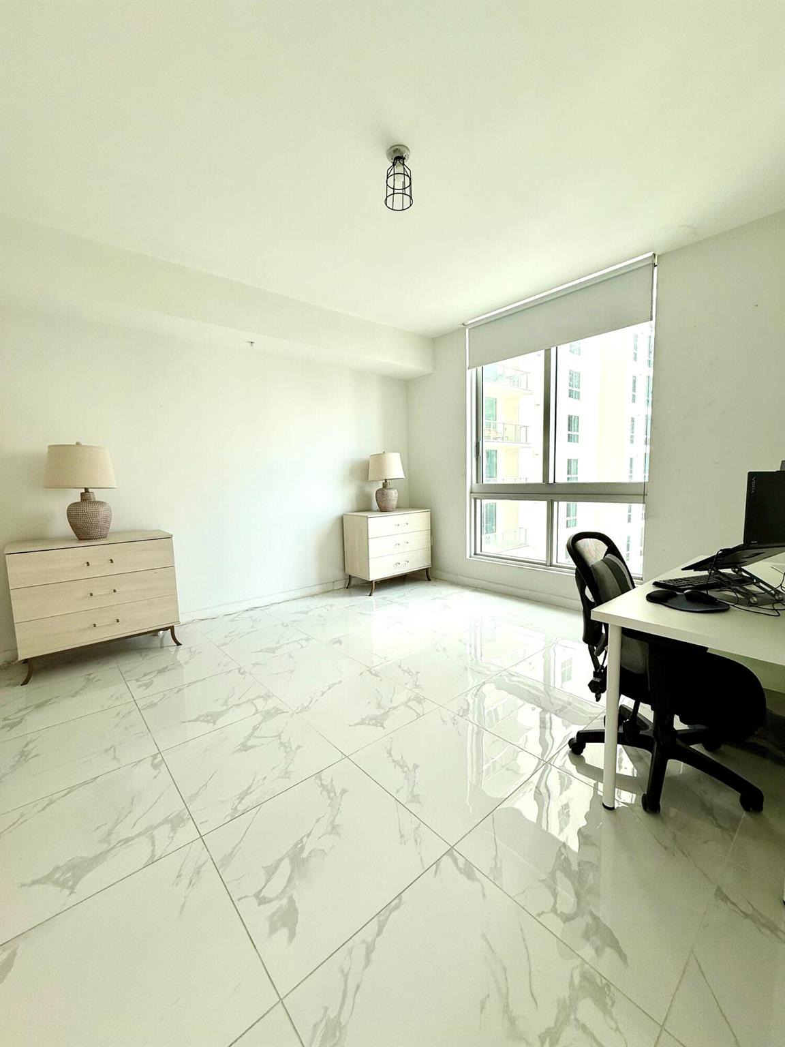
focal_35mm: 14
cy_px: 524
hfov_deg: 85.7
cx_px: 392
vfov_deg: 102.1
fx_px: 423
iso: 50
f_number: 2.2
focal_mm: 2.22
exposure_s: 1/191
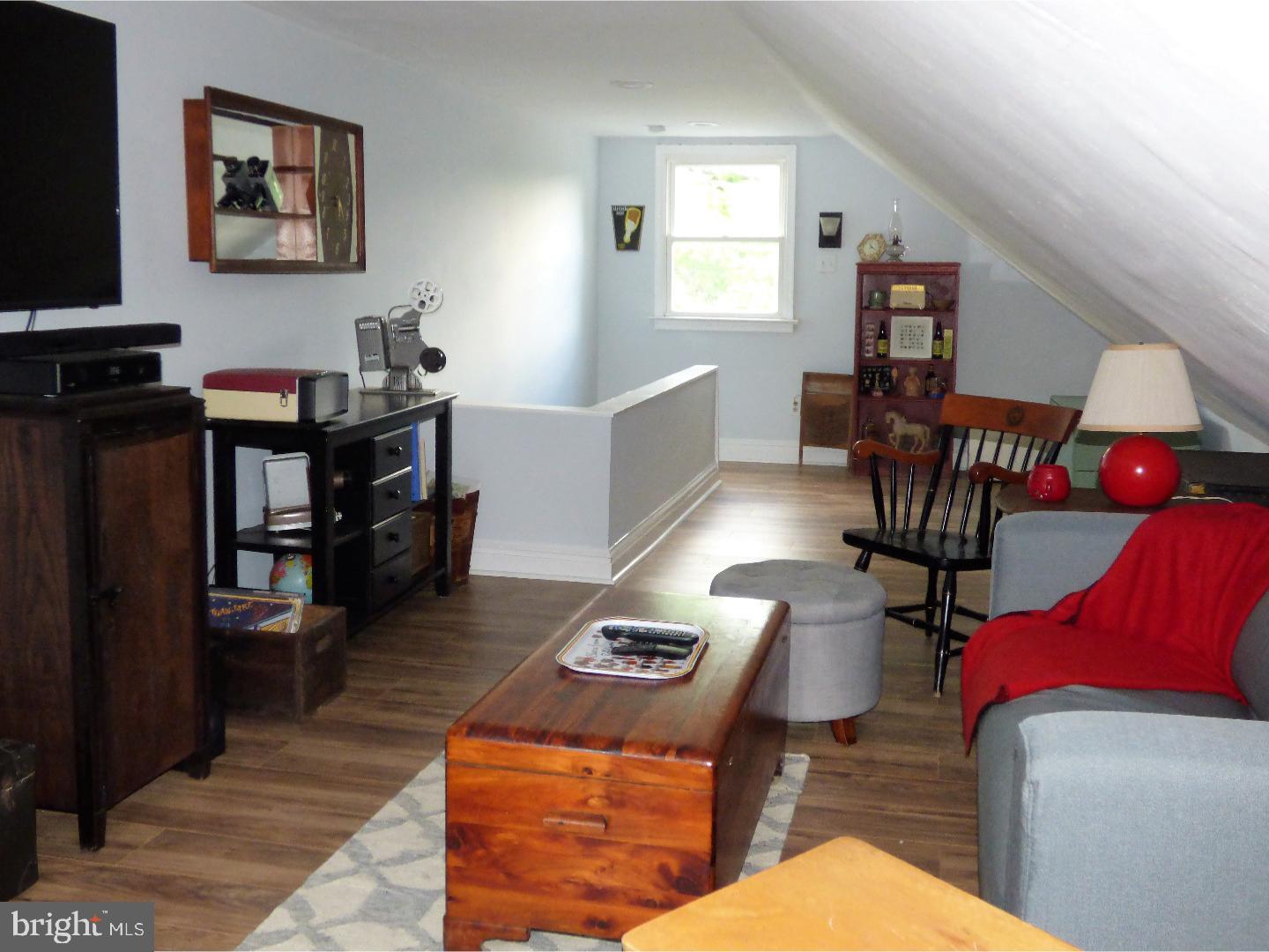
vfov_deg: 39.7
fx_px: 1320
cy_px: 476
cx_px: 634
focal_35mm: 36
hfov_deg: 51.4
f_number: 3.4
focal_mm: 6.18
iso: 640
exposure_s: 1/60
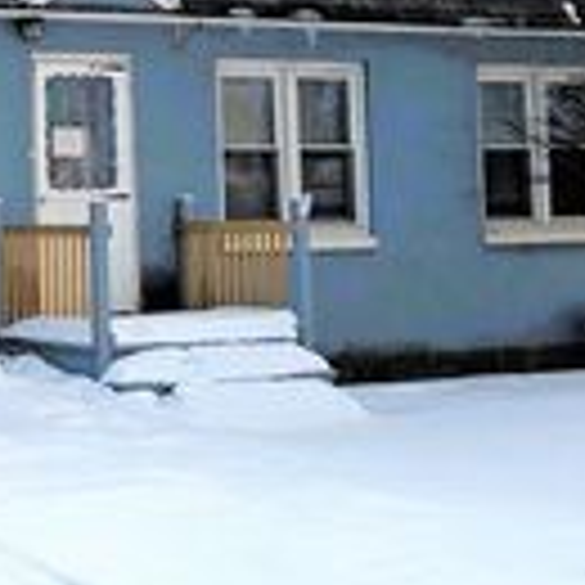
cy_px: 137
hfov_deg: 17.6
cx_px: -198
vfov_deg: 18.7
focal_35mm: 92
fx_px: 1759
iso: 57
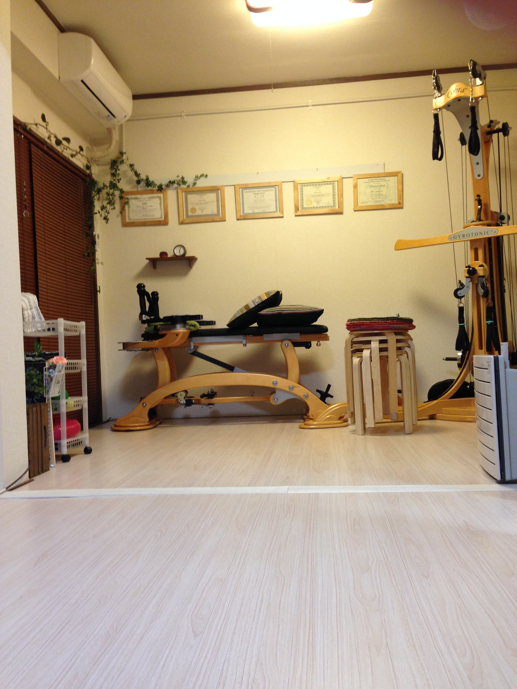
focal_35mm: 33
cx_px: 258
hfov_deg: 42.9
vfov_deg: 55.4
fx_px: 657
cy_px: 344
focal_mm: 4.12
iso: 125
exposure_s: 1/20
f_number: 2.4
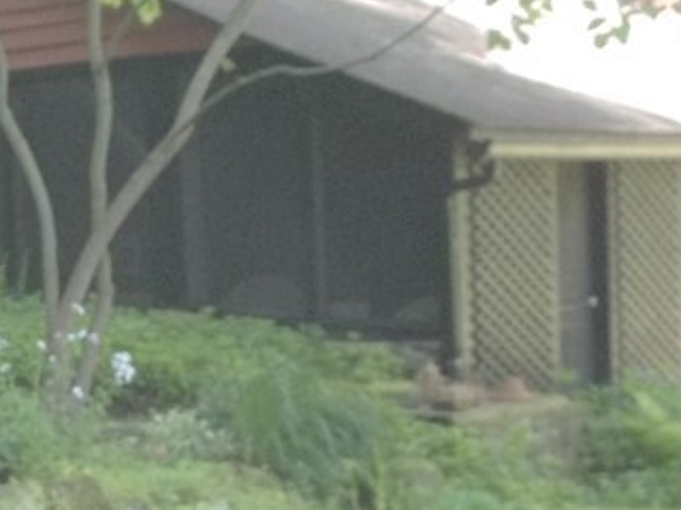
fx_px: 2085
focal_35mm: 106
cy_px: 333
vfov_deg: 13.9
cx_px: -179
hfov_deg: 17.5
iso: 160
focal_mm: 5.9
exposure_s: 1/50
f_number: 3.3
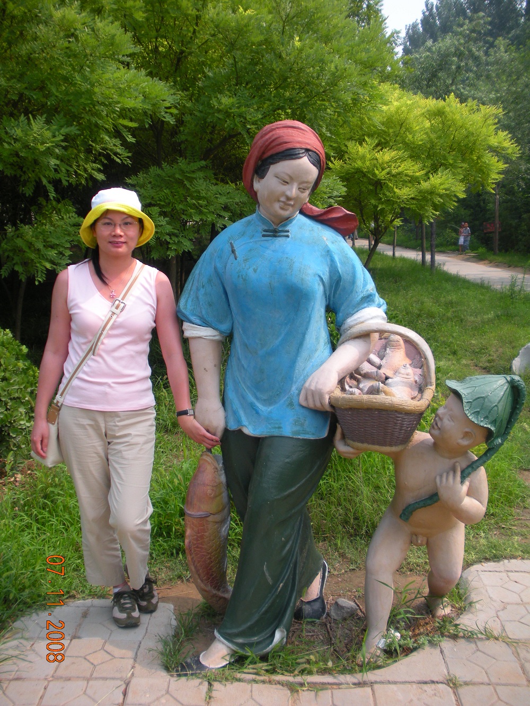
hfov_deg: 39.7
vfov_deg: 51.4
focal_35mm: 36
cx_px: 265
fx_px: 735
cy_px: 353
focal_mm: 6.3
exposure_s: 1/384
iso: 64
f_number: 3.5
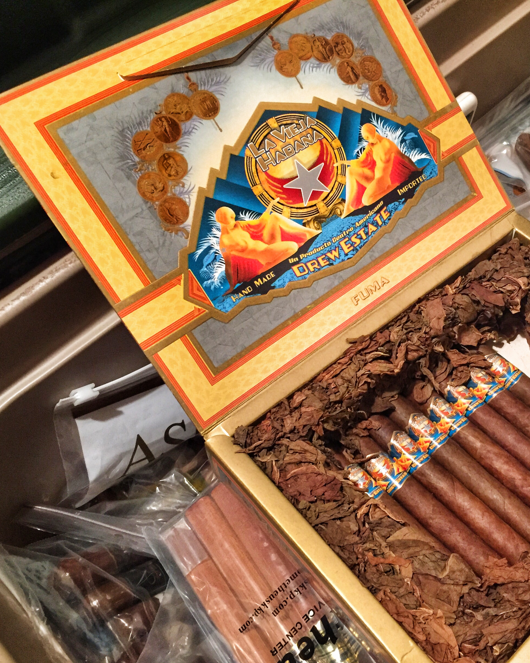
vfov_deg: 47.9
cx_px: 395
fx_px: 745
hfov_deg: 38.2
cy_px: 332
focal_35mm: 38
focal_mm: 4.15
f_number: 2.2
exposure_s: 1/17
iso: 250
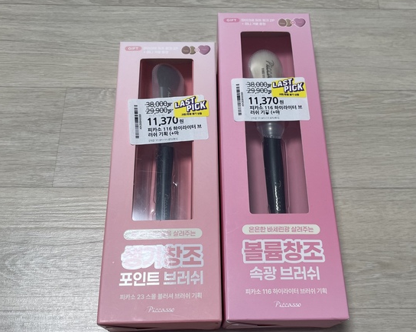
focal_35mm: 28
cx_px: 219
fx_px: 345
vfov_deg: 51.5
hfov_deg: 62.2
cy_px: 169
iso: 80
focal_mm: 4.2
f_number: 1.6
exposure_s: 1/120
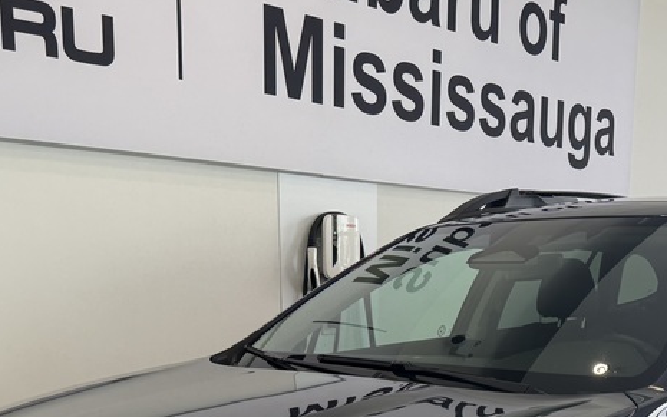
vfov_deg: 21.4
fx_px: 1018
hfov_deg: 36.1
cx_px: 405
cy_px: 510
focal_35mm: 56
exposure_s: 1/350
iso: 100
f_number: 1.78
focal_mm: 6.76
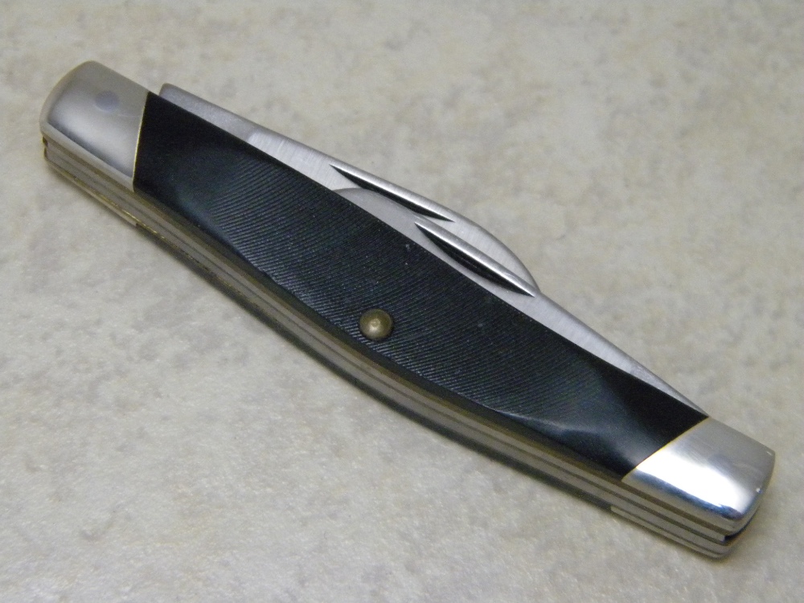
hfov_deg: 18.7
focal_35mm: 105
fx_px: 2439
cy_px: 302
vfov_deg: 14.1
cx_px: 402
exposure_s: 1/47.5
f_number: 4.7
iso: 800
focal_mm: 19
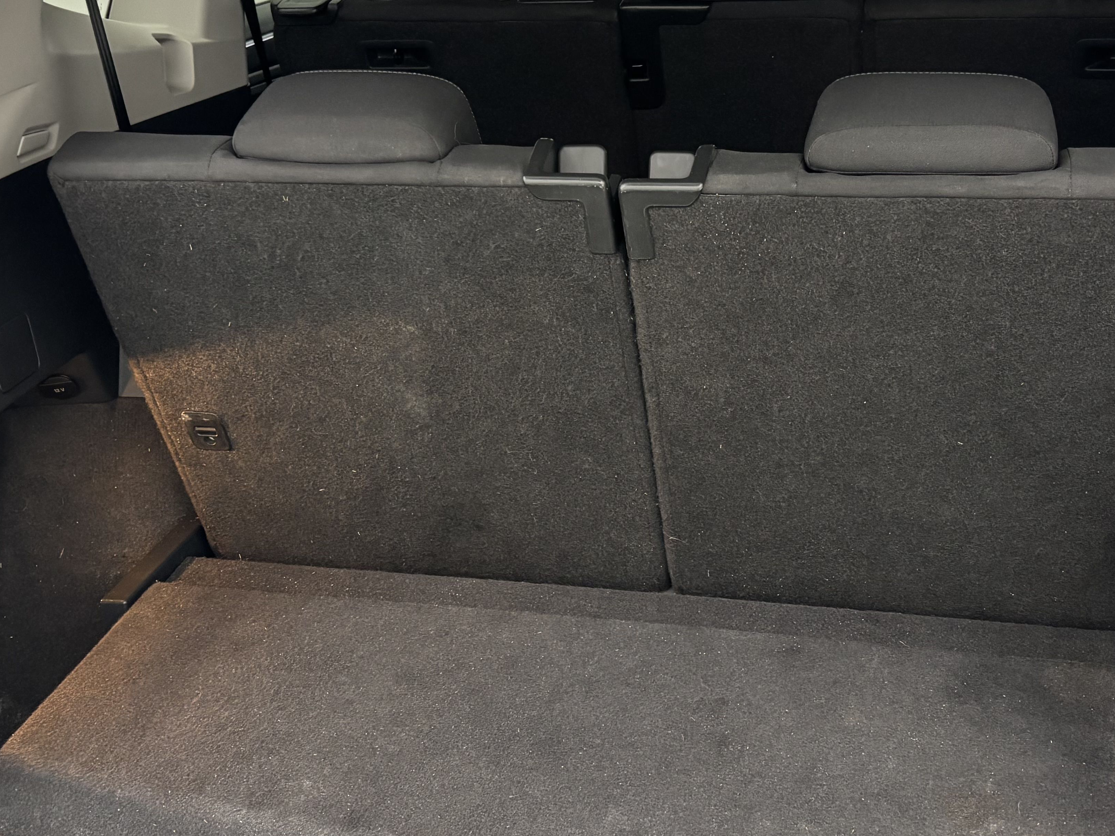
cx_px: 652
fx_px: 1482
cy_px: 386
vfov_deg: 31.5
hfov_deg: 41.1
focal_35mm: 46
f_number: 1.6
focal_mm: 5.96
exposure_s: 1/32
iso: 640
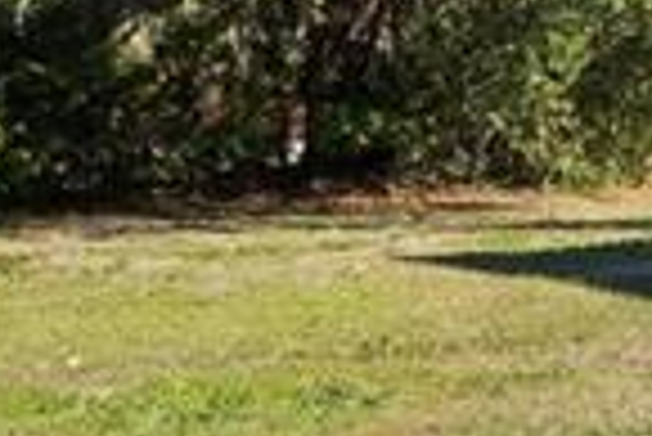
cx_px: 1952
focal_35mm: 106
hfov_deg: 11.4
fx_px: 1922
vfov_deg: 12.9
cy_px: 103
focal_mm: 10
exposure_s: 1/250
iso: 100
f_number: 8
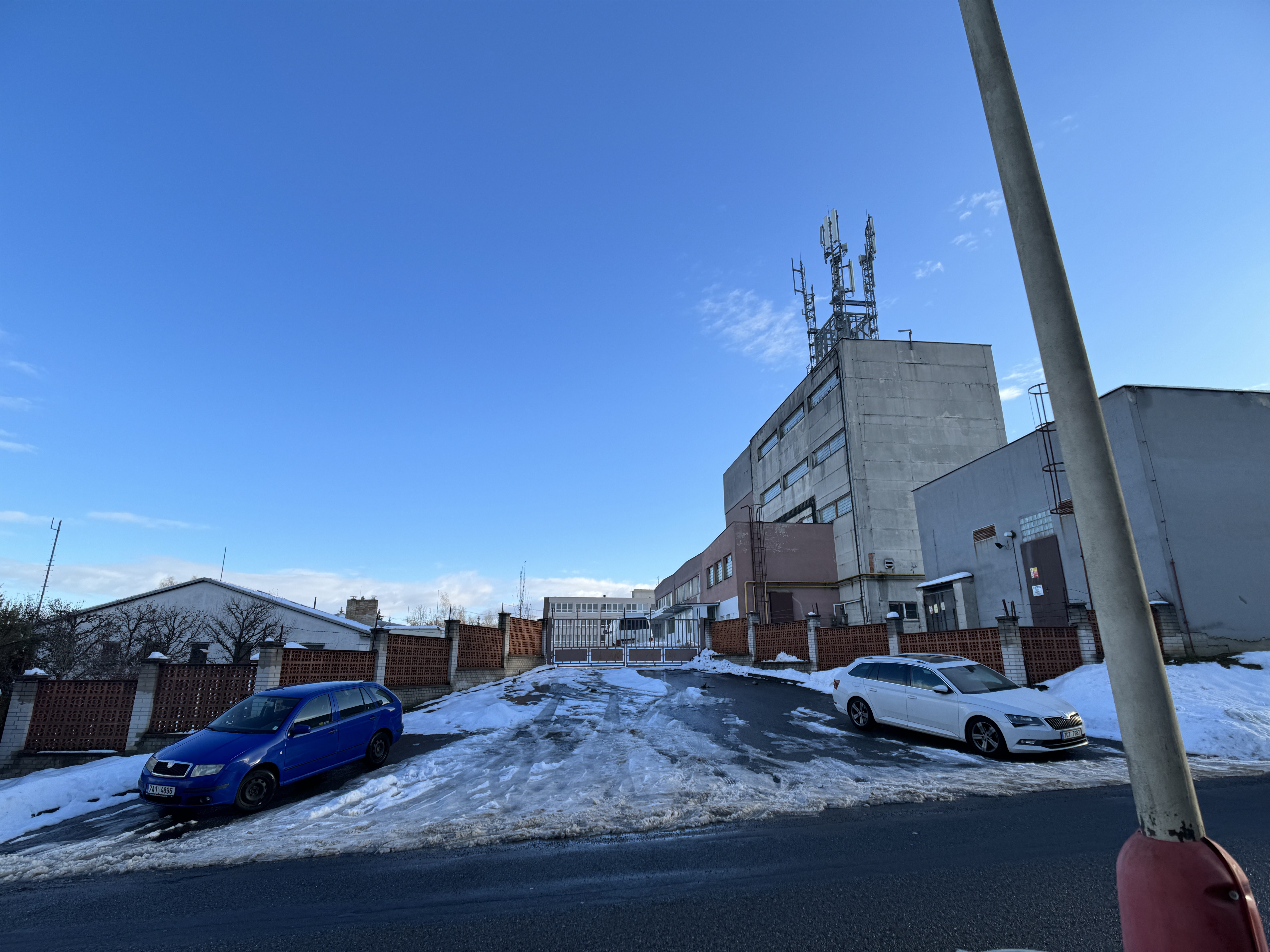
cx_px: 635
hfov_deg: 71.6
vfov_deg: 56.8
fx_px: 881
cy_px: 476
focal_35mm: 24
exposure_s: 1/2833
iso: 80
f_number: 1.78
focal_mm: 6.86
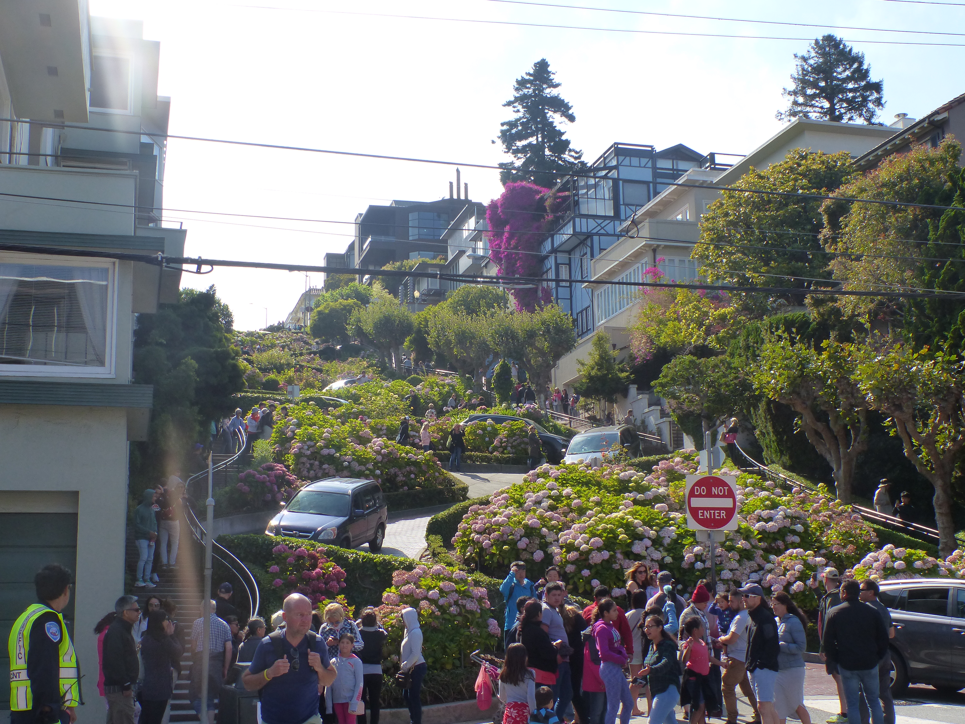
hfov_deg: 42.9
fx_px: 1227
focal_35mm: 44
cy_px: 362
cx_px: 482
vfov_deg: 32.9
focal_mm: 7.8
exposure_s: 1/800
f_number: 4
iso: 160
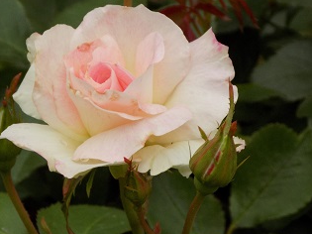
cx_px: 94
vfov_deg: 3.8
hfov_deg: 5.0
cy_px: 73
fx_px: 3559
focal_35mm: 395
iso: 125
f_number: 5.7
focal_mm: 46
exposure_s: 1/30
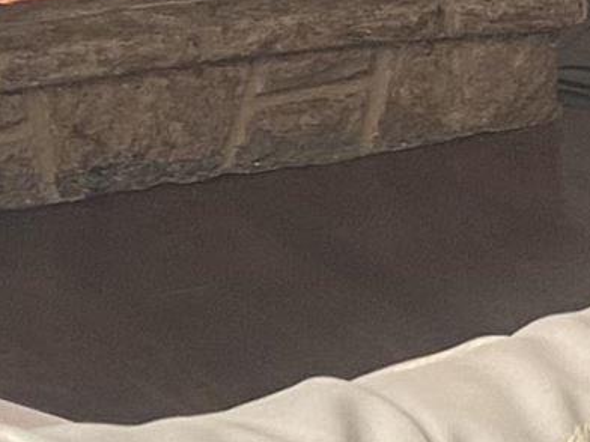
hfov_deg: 9.7
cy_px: -409
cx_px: 384
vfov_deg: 7.1
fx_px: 3477
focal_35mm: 204
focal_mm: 4.25
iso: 100
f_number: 1.8
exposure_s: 1/60
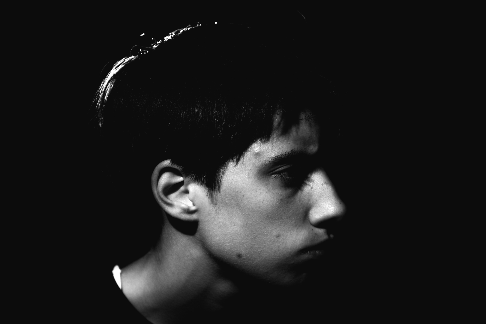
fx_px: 1147
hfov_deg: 23.9
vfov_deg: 16.1
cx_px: 243
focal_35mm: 85
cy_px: 162
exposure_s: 1/90
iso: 100
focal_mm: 50
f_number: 2.8
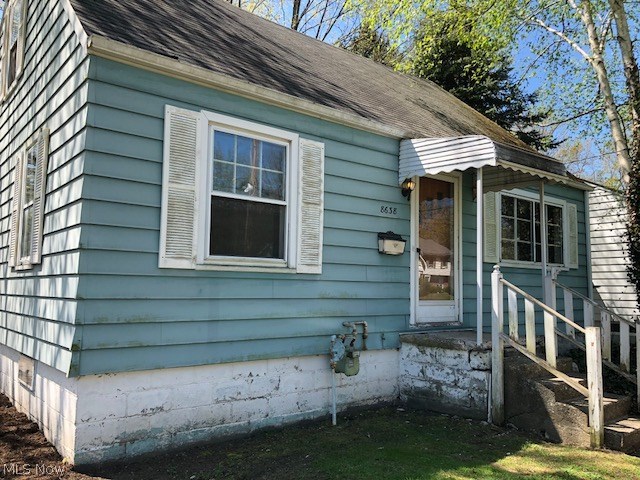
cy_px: 240
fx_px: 518
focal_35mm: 28
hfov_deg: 63.4
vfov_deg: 49.7
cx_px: 320
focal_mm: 3.99
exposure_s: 1/592
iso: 20
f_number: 1.8
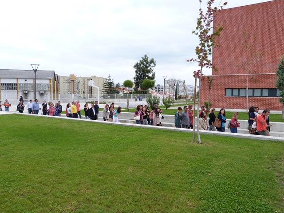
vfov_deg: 49.7
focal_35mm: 28
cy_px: 106
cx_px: 142
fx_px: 230
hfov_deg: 63.4
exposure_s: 1/250
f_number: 4
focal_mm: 4.9
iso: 100
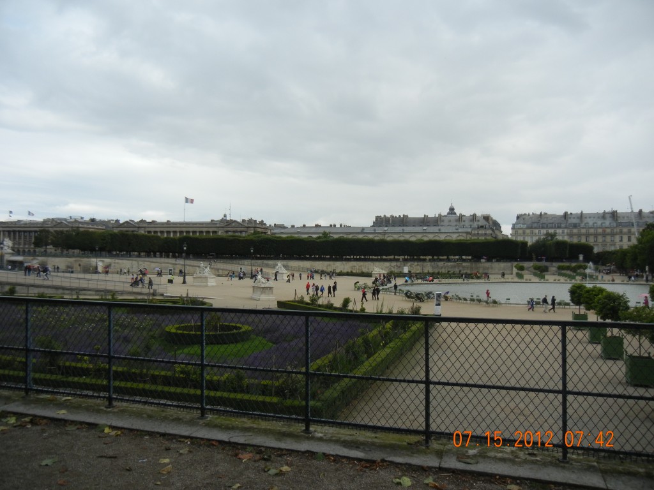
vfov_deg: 46.8
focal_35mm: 30
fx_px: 567
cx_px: 327
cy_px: 245
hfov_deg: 60.0
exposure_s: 1/270
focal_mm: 5.4
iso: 160
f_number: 7
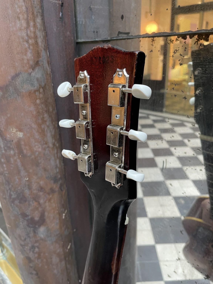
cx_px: 106
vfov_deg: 67.3
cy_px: 142
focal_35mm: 26
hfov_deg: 53.1
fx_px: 213
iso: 200
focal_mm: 4.2
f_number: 1.6
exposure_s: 1/50
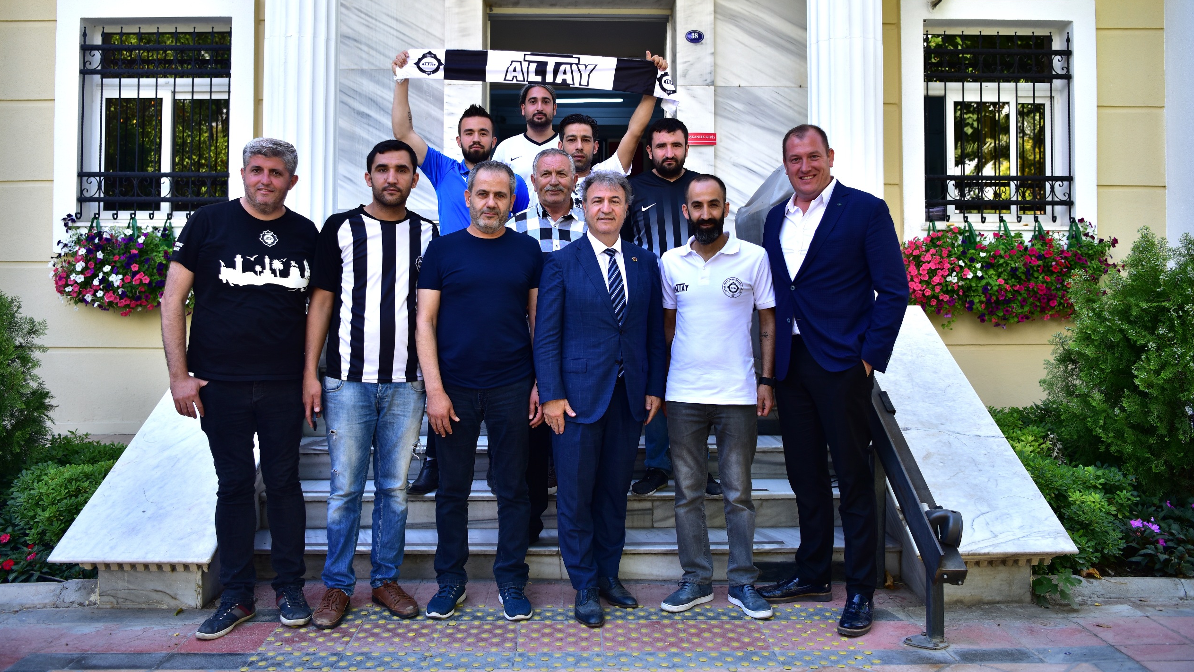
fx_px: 981
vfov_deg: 37.6
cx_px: 589
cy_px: 273
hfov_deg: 62.6
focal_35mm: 31
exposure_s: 1/400
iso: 160
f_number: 2.8
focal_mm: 29
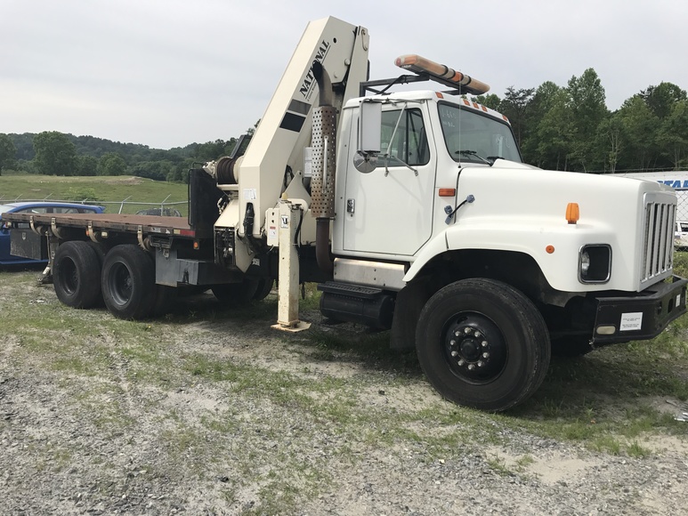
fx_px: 557
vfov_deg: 49.8
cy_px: 258
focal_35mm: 28
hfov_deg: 63.4
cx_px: 344
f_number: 1.8
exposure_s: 1/3096
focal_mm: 3.99
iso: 20
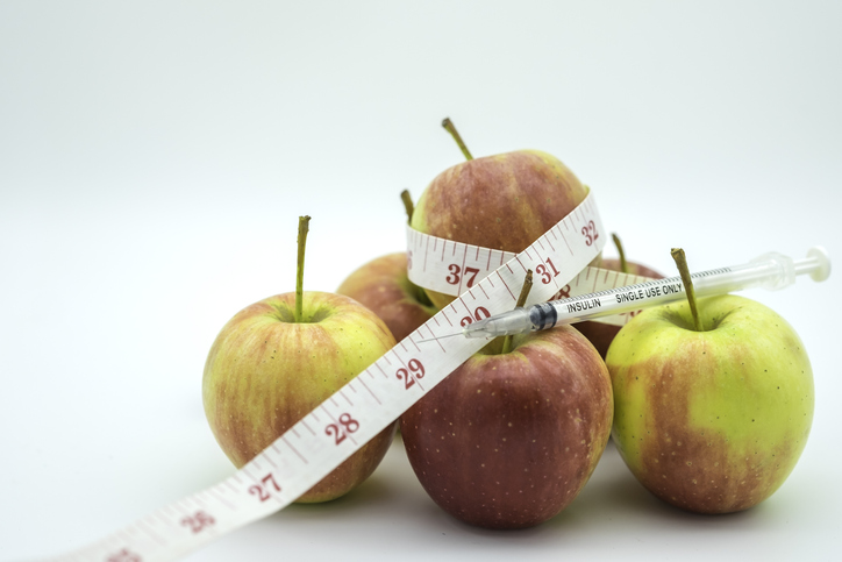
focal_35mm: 90
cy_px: 281
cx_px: 421
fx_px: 2105
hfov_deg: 22.6
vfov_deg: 15.2
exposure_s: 1/320
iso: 200
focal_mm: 60
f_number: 4
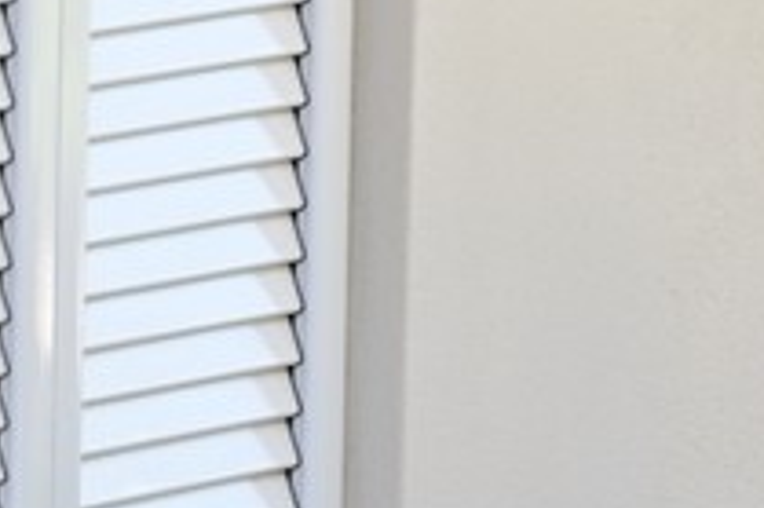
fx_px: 24343
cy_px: -33
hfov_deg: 1.8
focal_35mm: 1148
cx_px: 197
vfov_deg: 1.2
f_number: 5.6
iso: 400
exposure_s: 1/250
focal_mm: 200
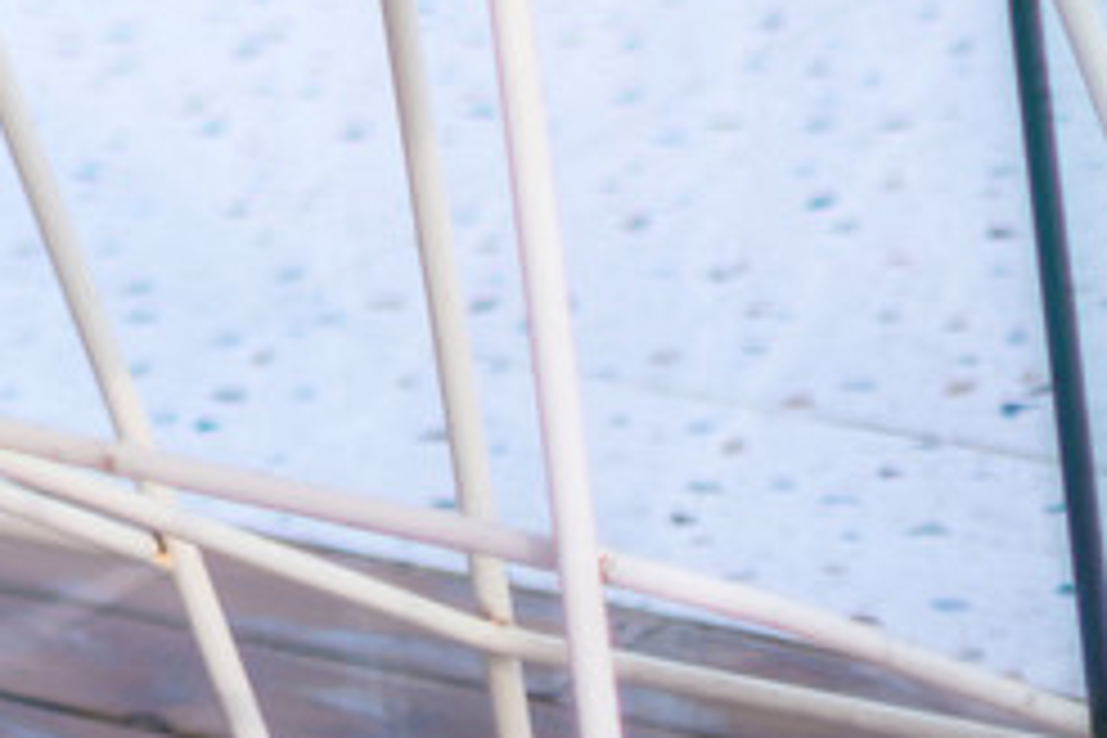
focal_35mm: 305
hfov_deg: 6.4
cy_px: -1444
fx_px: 9378
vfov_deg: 4.3
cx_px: -1642
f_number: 1.2
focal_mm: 50
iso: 64
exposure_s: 1/2000
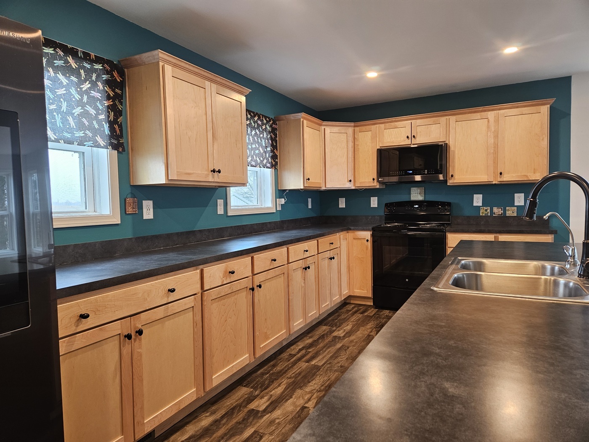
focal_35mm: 23
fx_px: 391
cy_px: 221
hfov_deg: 73.9
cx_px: 294
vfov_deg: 58.9
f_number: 1.8
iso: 200
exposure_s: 1/40
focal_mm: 5.4
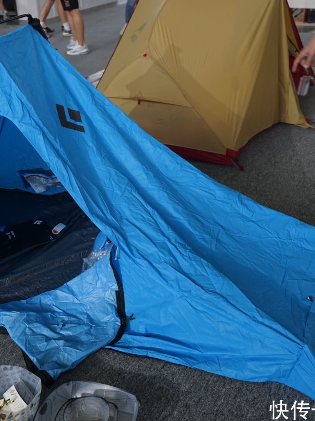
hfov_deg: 34.3
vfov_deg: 44.8
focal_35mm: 42
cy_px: 211
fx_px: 510
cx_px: 133
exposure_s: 1/60
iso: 1000
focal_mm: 29
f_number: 5
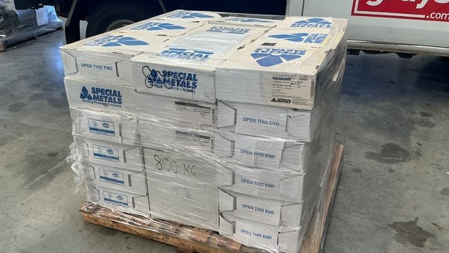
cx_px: 226
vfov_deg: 35.5
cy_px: 150
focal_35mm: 33
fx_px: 393
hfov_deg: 59.5
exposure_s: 1/120
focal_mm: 3
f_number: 1.8
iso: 64
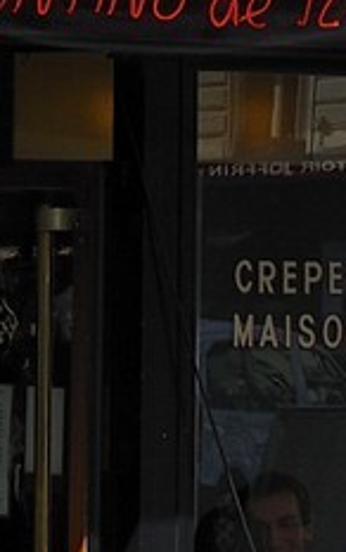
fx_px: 5467
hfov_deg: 3.6
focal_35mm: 363
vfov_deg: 5.6
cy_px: -597
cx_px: 166
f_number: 10
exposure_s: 1/250
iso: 200
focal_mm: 52
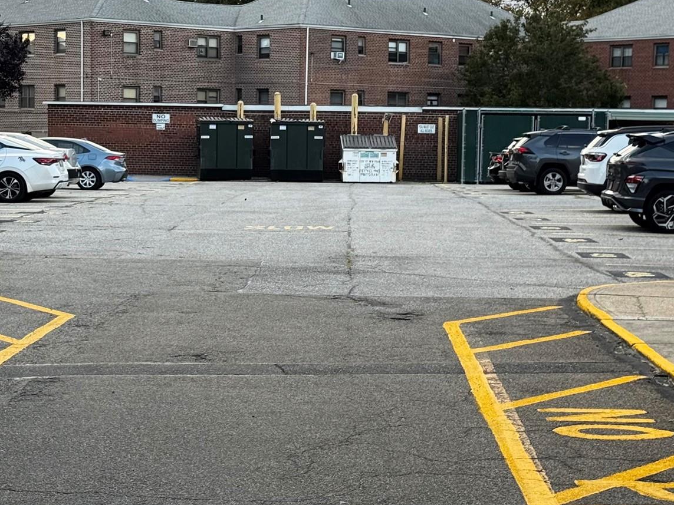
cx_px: 301
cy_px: 249
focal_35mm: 86
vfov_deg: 17.2
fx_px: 1674
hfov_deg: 22.8
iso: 64
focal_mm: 6.76
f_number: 1.78
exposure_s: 1/385
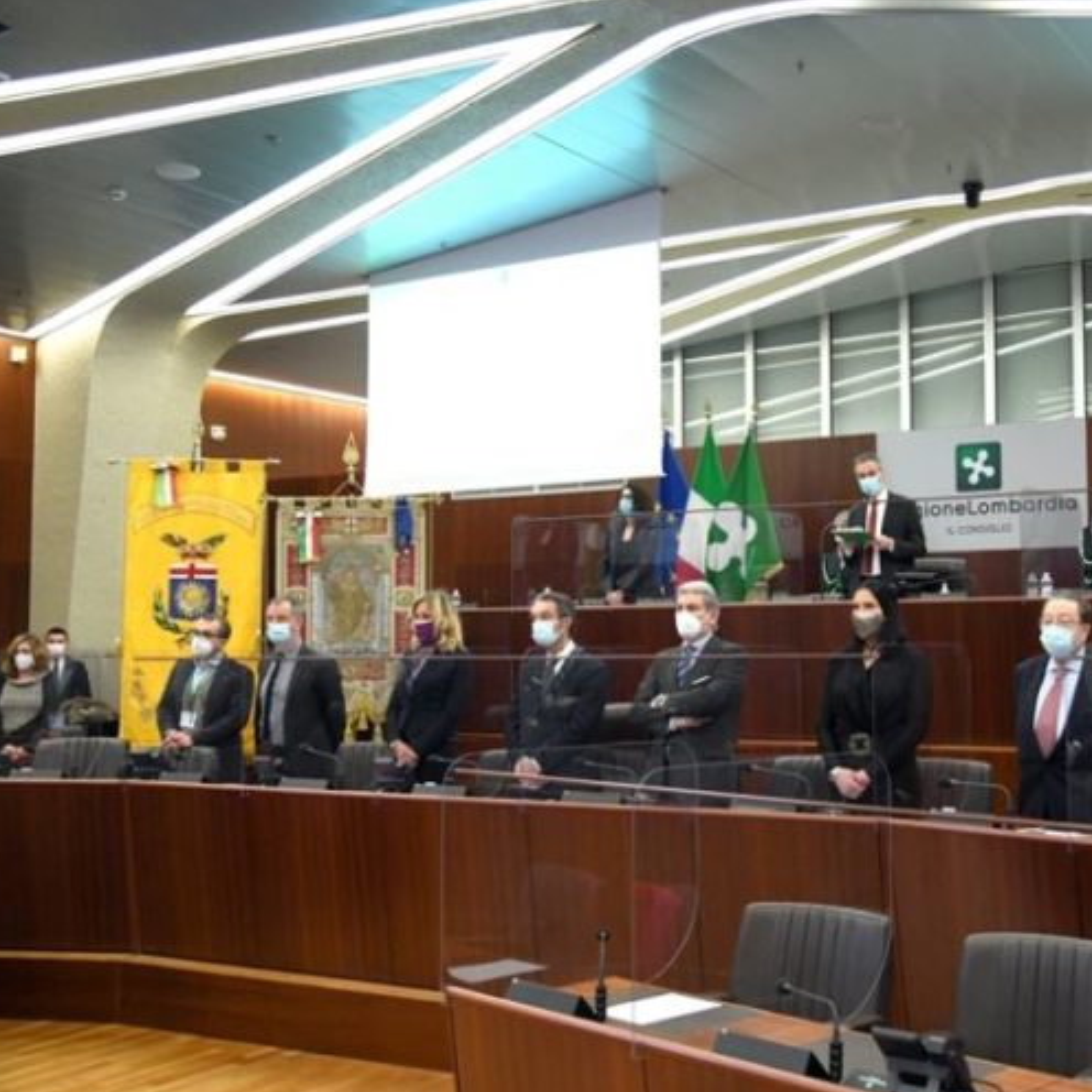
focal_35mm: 42
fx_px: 1499
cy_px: 548
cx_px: 775
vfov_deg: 40.0
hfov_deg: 39.3
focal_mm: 32
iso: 5000
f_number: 5
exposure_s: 1/400
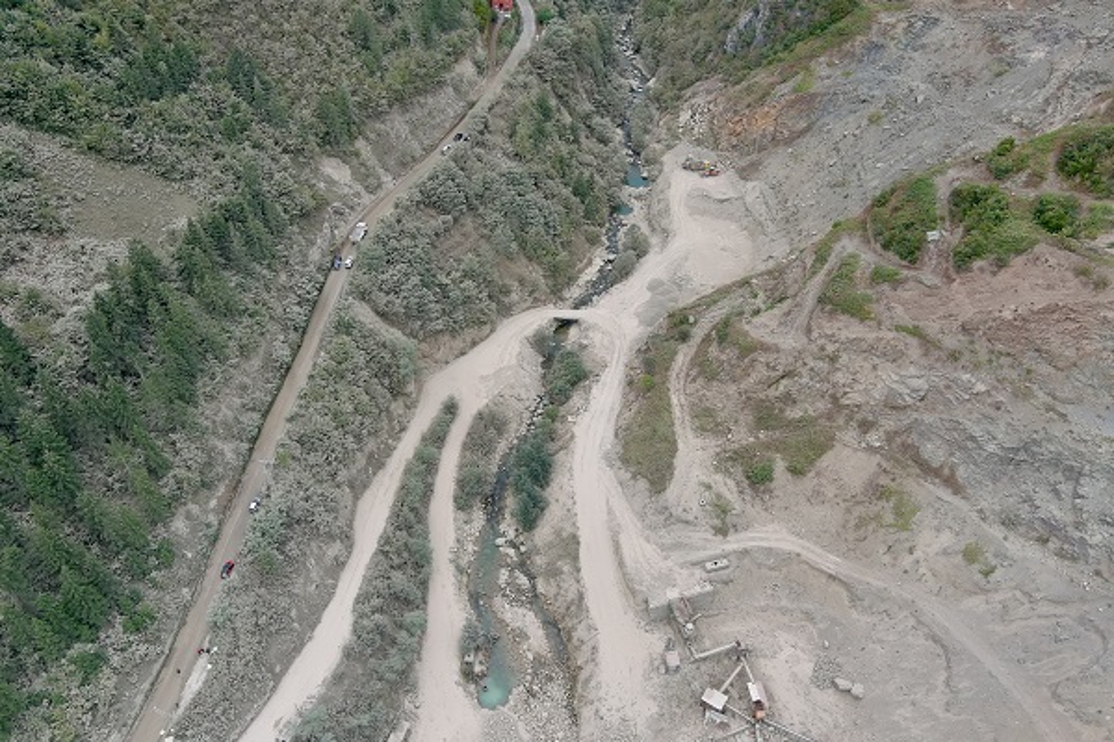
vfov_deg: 45.0
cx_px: 557
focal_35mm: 29
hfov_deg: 63.7
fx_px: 897
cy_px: 371
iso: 100
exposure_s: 1/50
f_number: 2.8
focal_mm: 10.57
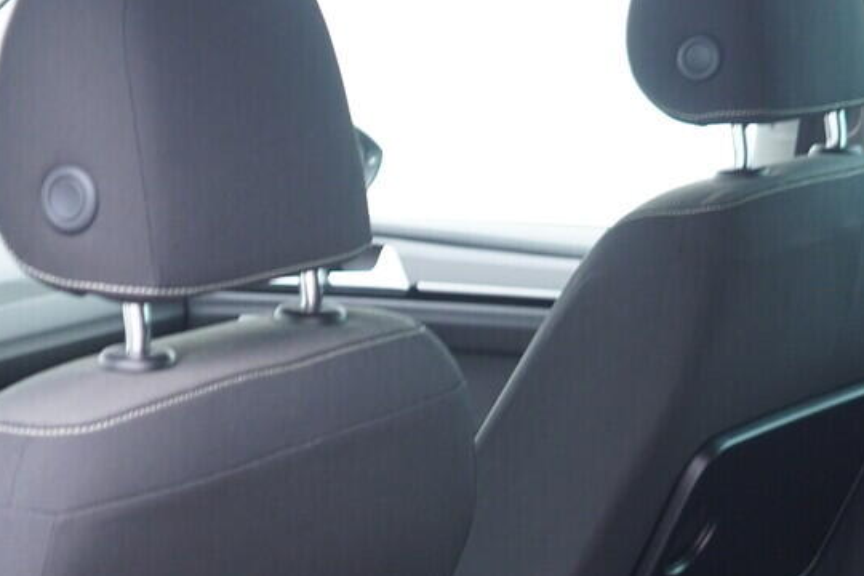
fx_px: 2304
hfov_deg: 21.2
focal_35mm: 96
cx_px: 323
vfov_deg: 13.8
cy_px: 714
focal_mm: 24
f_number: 2.8
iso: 400
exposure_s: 1/40
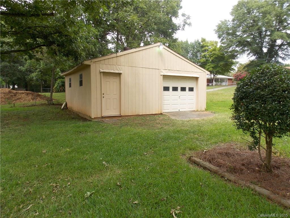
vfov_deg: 58.9
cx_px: 145
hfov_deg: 73.9
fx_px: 193
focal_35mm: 23
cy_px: 109
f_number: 3.1
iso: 80
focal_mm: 4
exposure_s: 1/250
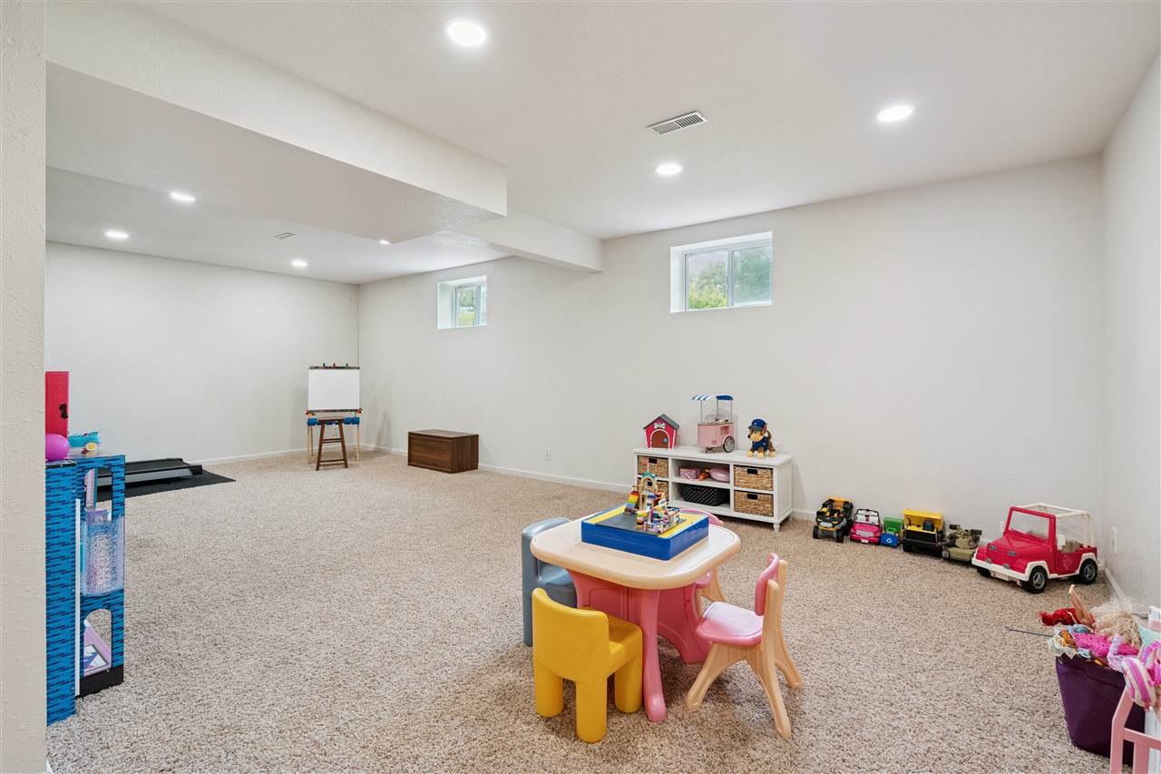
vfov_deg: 73.7
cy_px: 387
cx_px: 580
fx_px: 516
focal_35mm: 16
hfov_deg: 96.7
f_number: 9
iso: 400
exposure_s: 1/20
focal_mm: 16
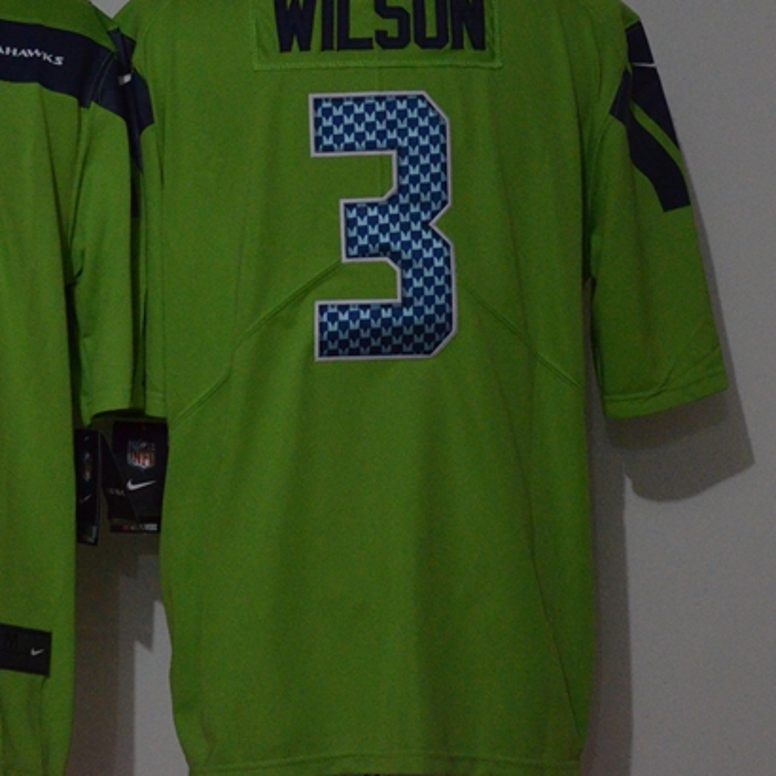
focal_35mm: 124
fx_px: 3145
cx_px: 112
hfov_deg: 14.0
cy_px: 286
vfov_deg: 14.1
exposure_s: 1/60
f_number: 4.8
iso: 4000
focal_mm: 50
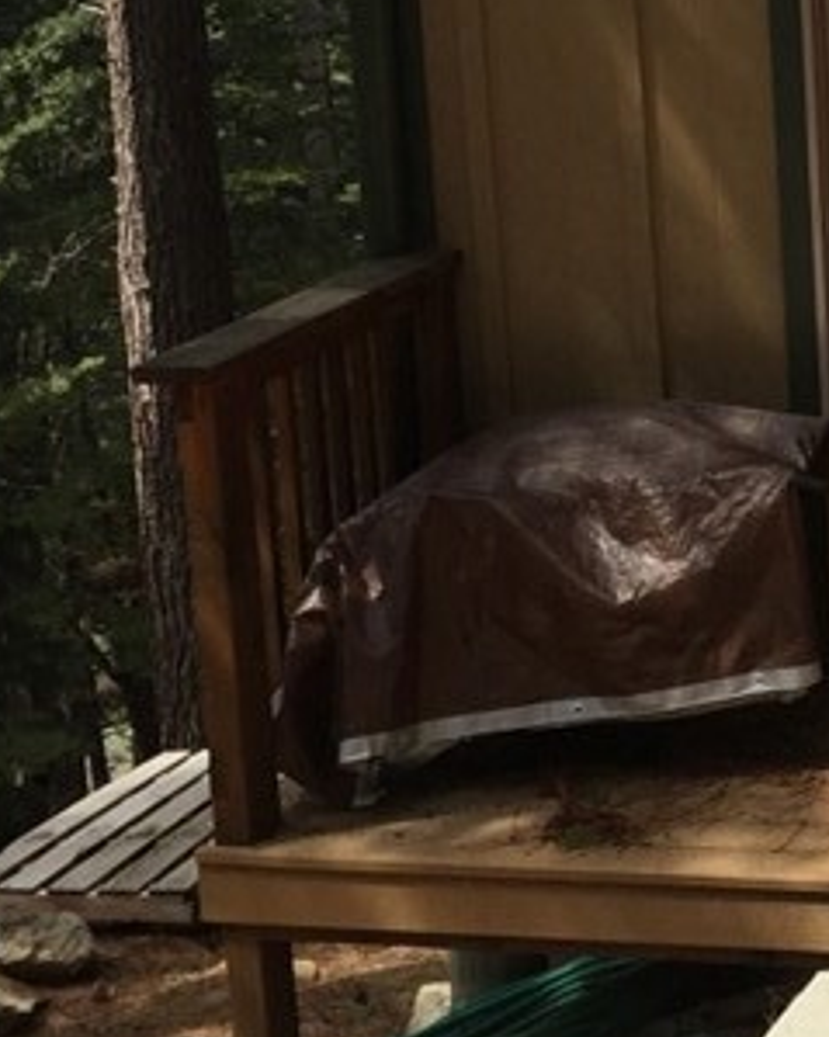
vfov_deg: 19.3
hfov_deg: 15.0
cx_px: 1117
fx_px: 2976
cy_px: 28
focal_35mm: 97
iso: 32
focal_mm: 4.15
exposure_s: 1/1099
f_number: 2.2
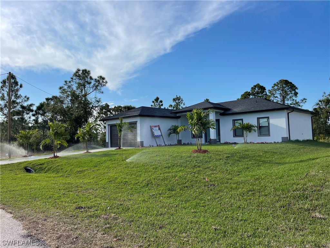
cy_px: 124
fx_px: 248
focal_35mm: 26
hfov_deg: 67.3
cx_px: 165
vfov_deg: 53.1
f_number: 1.6
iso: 32
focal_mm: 5.1
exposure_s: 1/3559
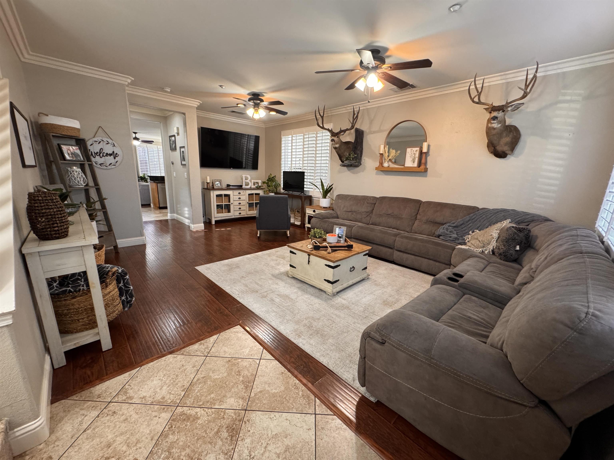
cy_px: 230
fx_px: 248
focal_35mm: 14
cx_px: 307
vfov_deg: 85.7
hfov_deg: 102.1
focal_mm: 2.22
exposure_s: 1/60
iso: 320
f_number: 2.2
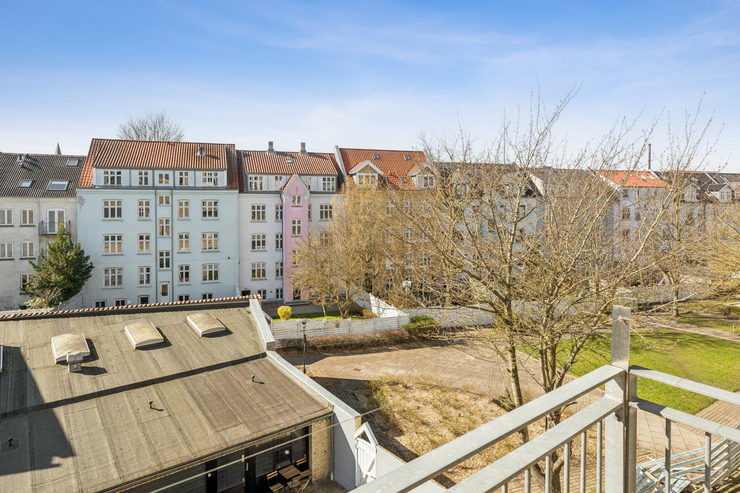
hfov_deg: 81.2
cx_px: 370
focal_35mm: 21
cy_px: 246
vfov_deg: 59.5
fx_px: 432
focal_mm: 21
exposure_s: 1/400
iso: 400
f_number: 10
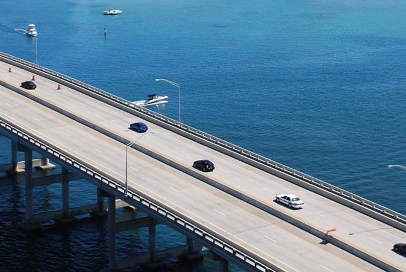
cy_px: 9
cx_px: 224
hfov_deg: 22.3
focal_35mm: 91
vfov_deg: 14.8
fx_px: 1027
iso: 100
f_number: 8
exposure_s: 1/250
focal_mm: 26
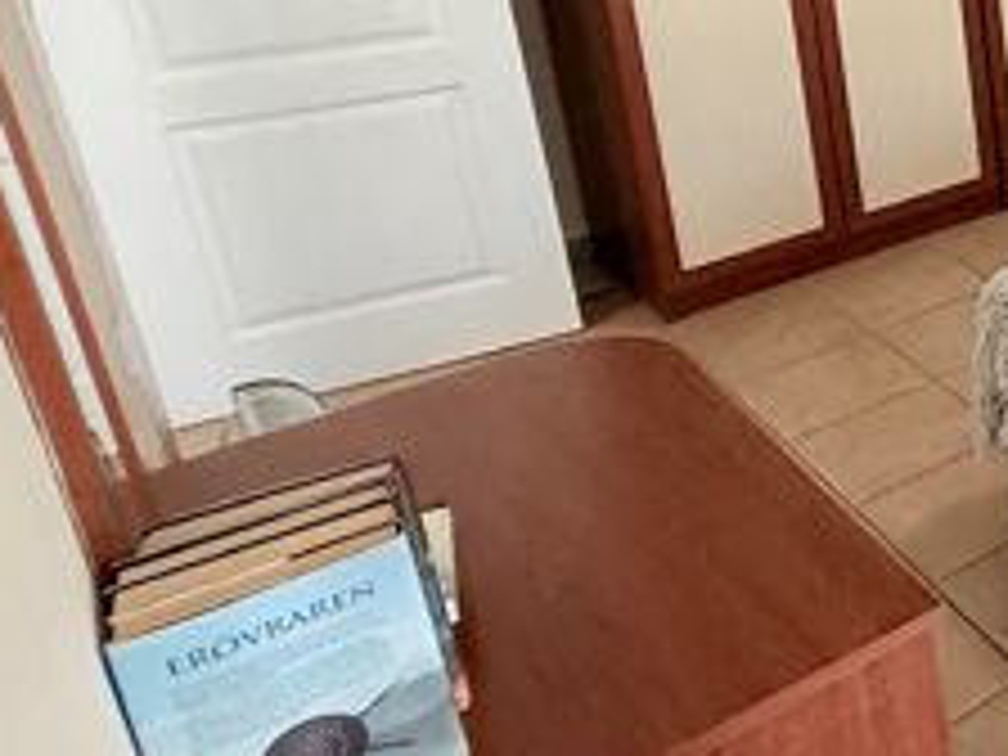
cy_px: 36
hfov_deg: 28.5
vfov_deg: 30.9
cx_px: 1501
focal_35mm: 44
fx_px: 1281
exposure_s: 1/72
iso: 320
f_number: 2.2
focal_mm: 2.22
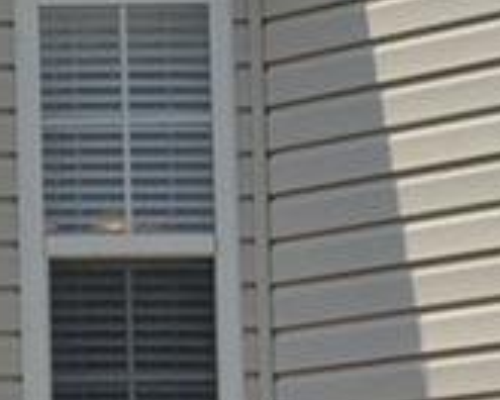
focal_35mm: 210
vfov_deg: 7.3
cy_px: 485
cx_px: -452
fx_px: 3108
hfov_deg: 8.8
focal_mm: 24
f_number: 10
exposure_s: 1/200
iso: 100
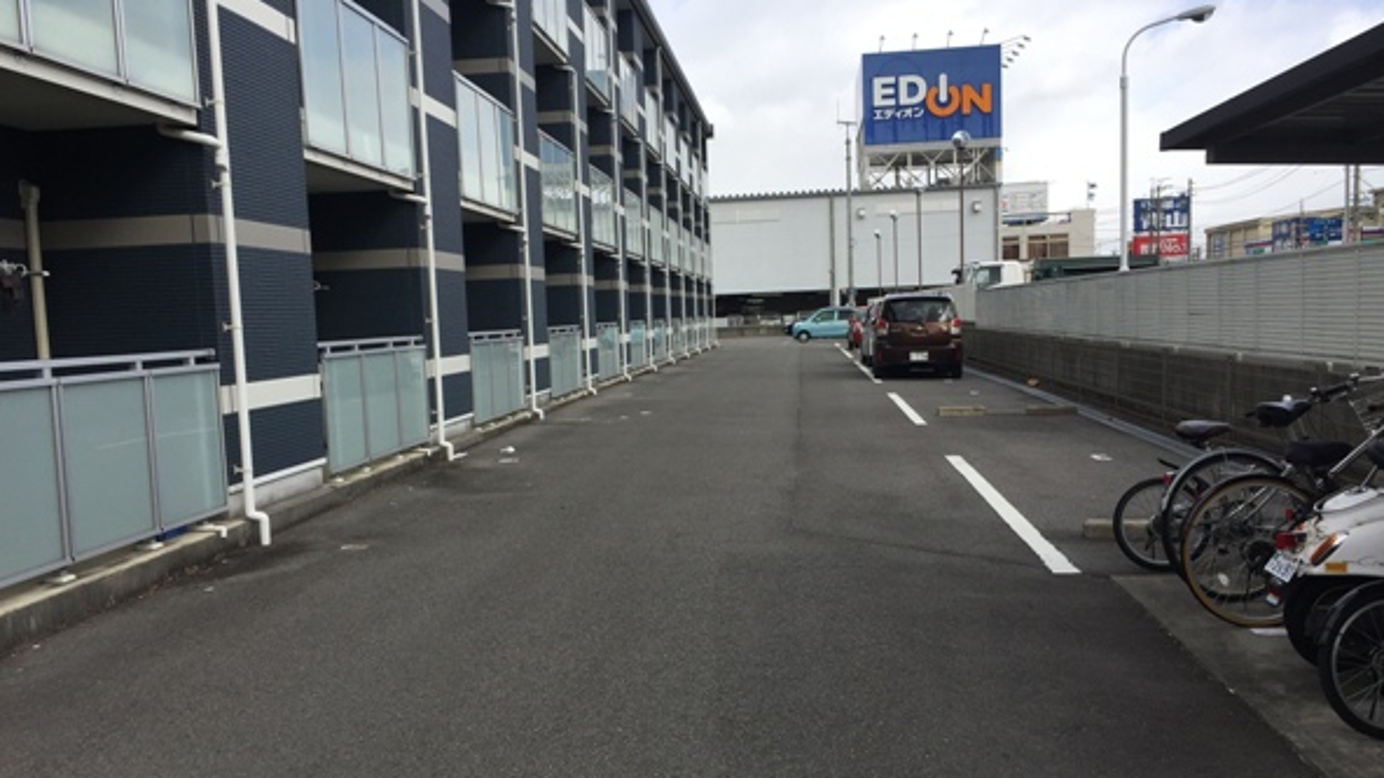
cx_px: 687
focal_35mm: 32
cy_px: 428
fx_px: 1174
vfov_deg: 36.6
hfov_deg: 61.0
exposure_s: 1/1412
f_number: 2.2
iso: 32
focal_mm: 4.15
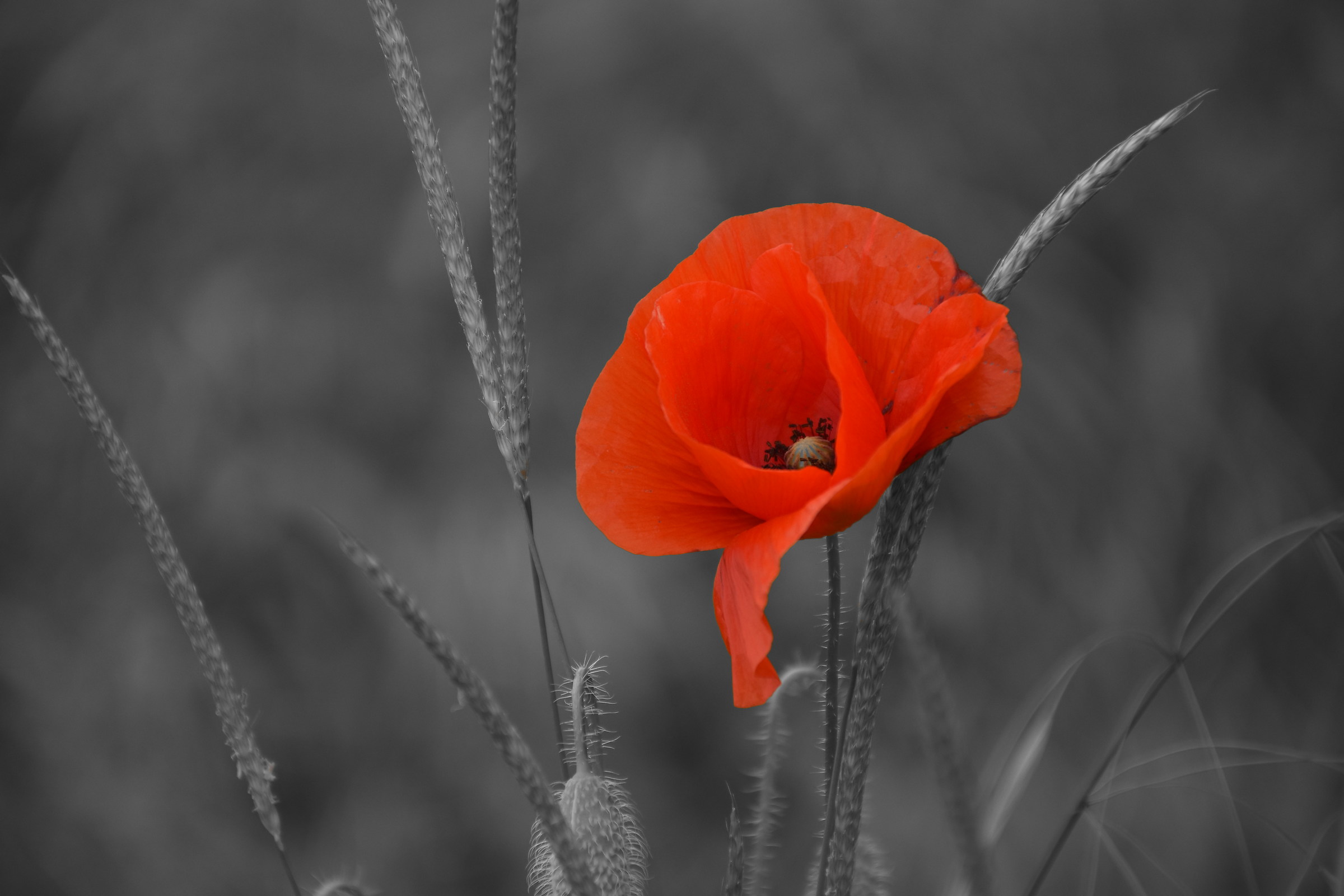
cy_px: 448
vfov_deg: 6.5
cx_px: 672
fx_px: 7839
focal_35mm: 210
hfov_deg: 9.8
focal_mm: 140
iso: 280
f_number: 5.6
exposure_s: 1/500
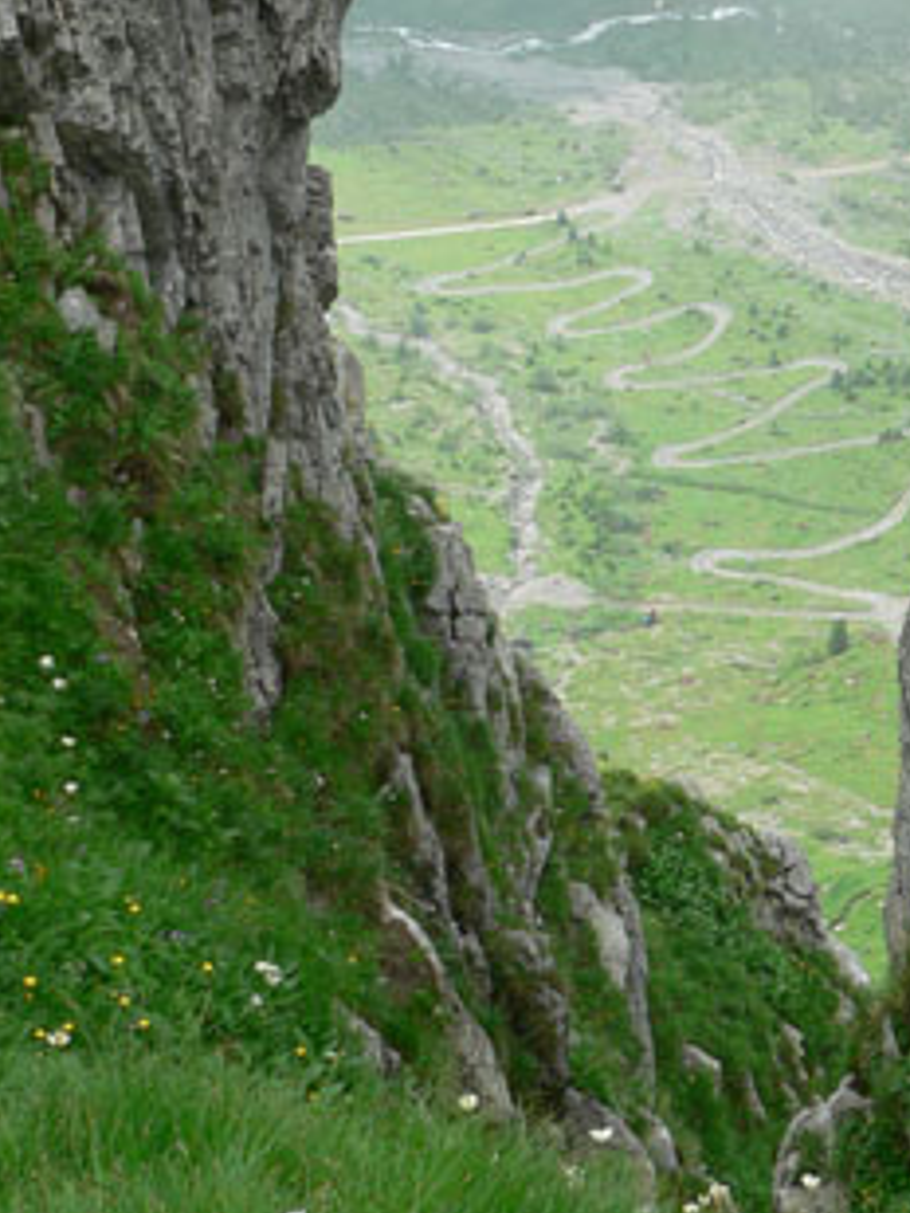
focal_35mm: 97
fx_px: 3398
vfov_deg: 20.0
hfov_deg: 15.2
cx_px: 655
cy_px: 255
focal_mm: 8.3
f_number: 4
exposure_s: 1/200
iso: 80
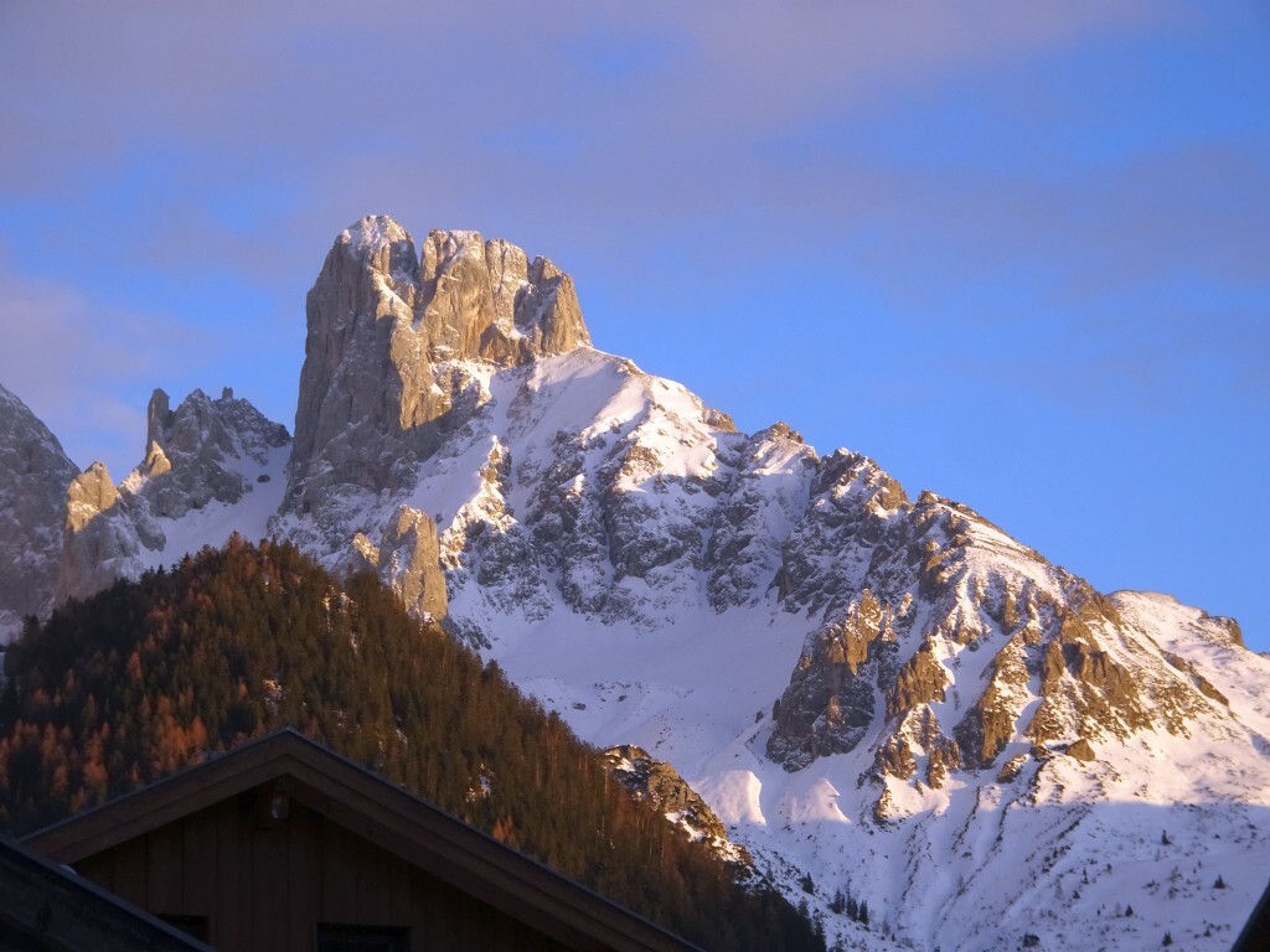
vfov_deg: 10.4
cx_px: 635
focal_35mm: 143
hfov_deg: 13.8
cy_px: 476
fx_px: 5246
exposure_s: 1/160
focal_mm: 24.36
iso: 125
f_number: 5.6
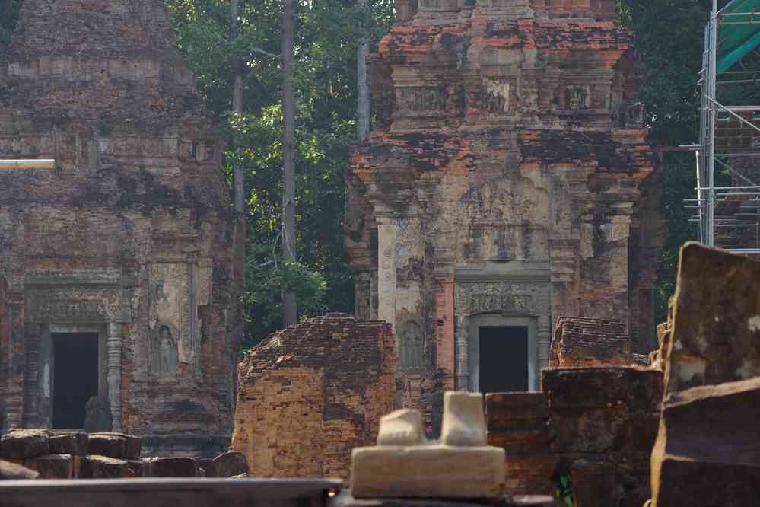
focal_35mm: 147
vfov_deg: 9.3
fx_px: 3103
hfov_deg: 14.0
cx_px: 380
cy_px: 254
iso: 800
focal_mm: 97.5
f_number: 6.3
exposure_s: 1/125
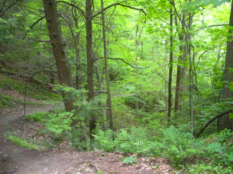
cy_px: 87
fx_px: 242
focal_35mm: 36
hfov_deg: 51.4
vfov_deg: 39.7
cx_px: 116
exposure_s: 1/123
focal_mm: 6.3
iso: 894
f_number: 3.5
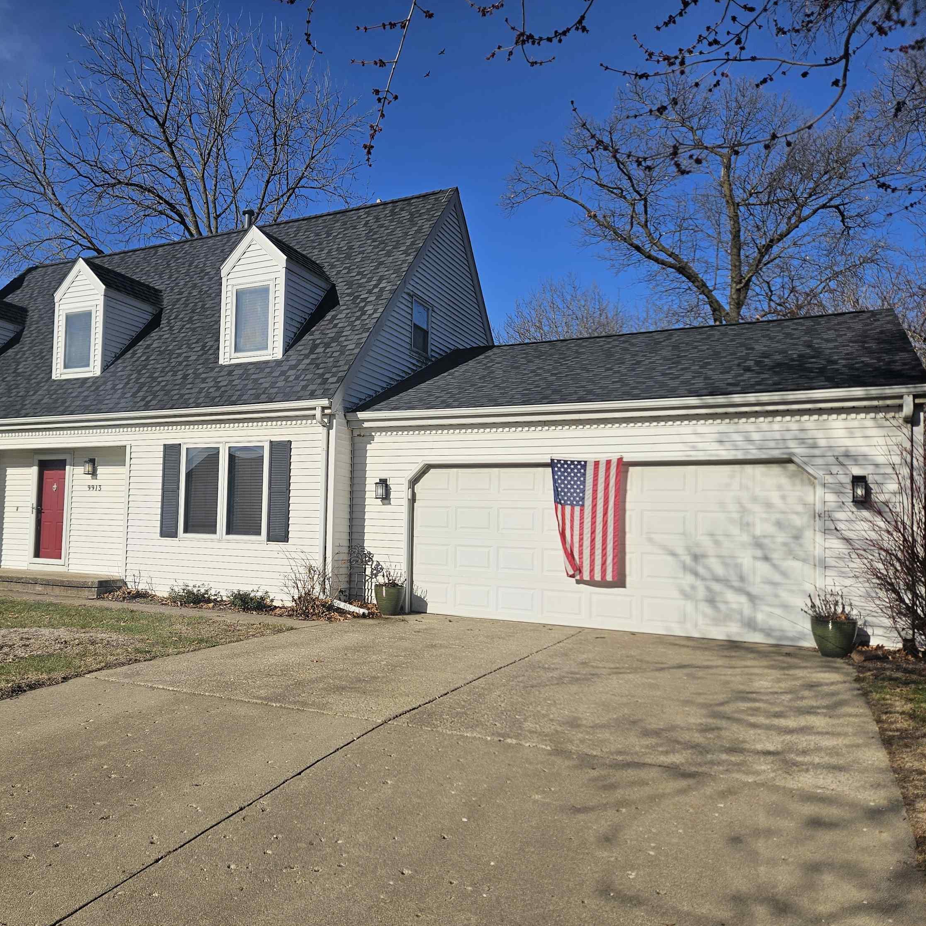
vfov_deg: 57.3
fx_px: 847
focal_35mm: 28
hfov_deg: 55.9
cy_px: 471
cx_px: 299
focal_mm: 5.4
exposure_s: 1/3819
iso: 25
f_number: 1.8
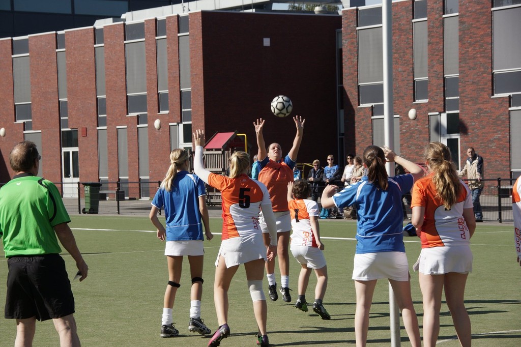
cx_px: 260
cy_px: 174
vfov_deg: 12.2
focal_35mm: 112
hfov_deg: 18.2
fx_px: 1628
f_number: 9
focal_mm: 75
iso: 200
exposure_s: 1/500
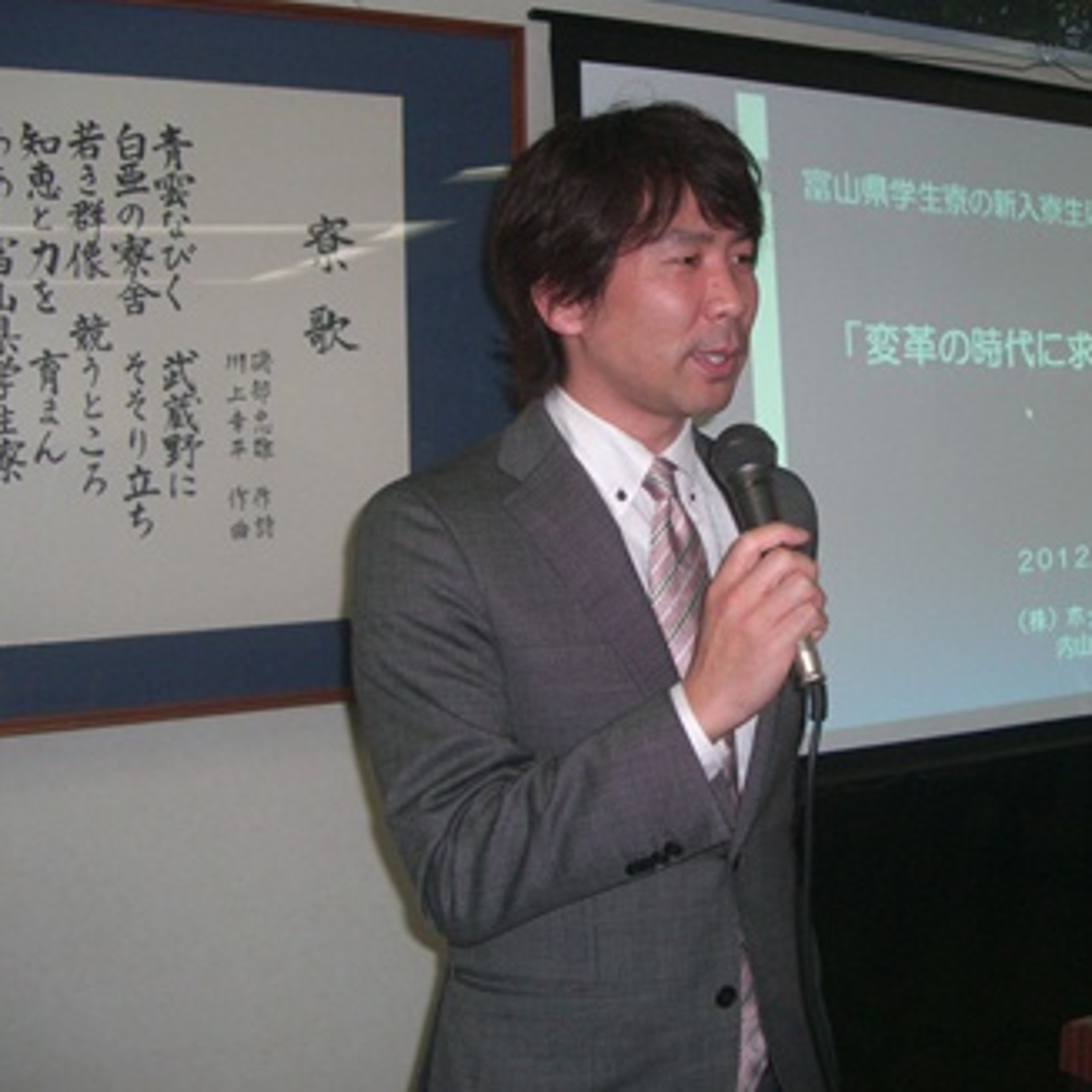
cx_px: 731
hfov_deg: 36.4
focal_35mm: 46
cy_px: 534
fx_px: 1642
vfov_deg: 36.8
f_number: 2.8
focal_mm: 7.9
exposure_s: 1/60
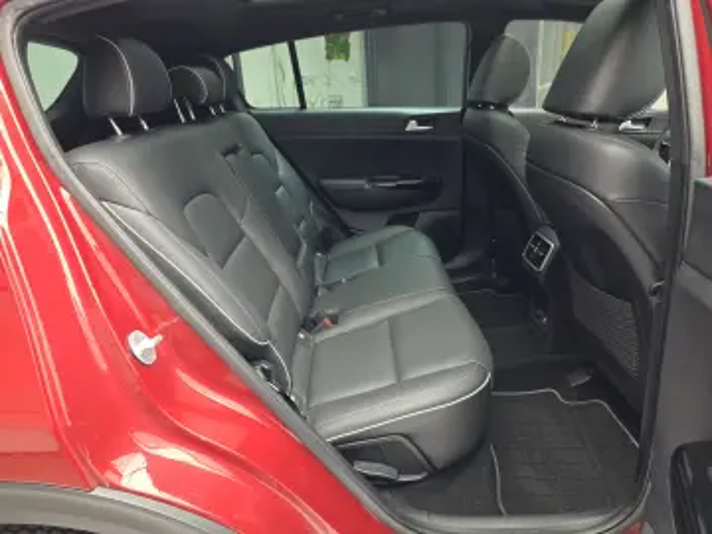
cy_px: 267
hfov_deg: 73.9
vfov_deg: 58.9
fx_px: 473
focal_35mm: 23
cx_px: 356
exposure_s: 1/100
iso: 160
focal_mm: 6.25
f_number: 1.7
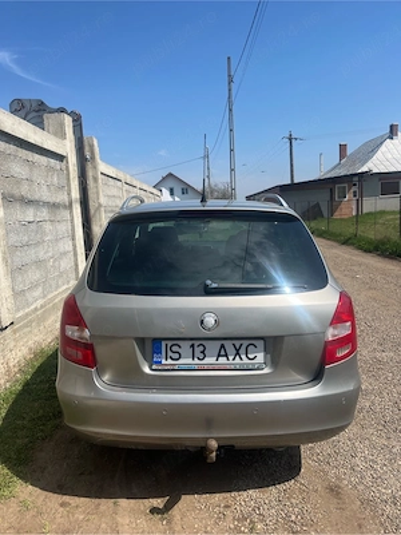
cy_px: 268
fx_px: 402
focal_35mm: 26
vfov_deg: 67.3
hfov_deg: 53.1
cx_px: 200
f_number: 1.6
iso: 50
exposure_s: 1/4016
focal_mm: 5.1
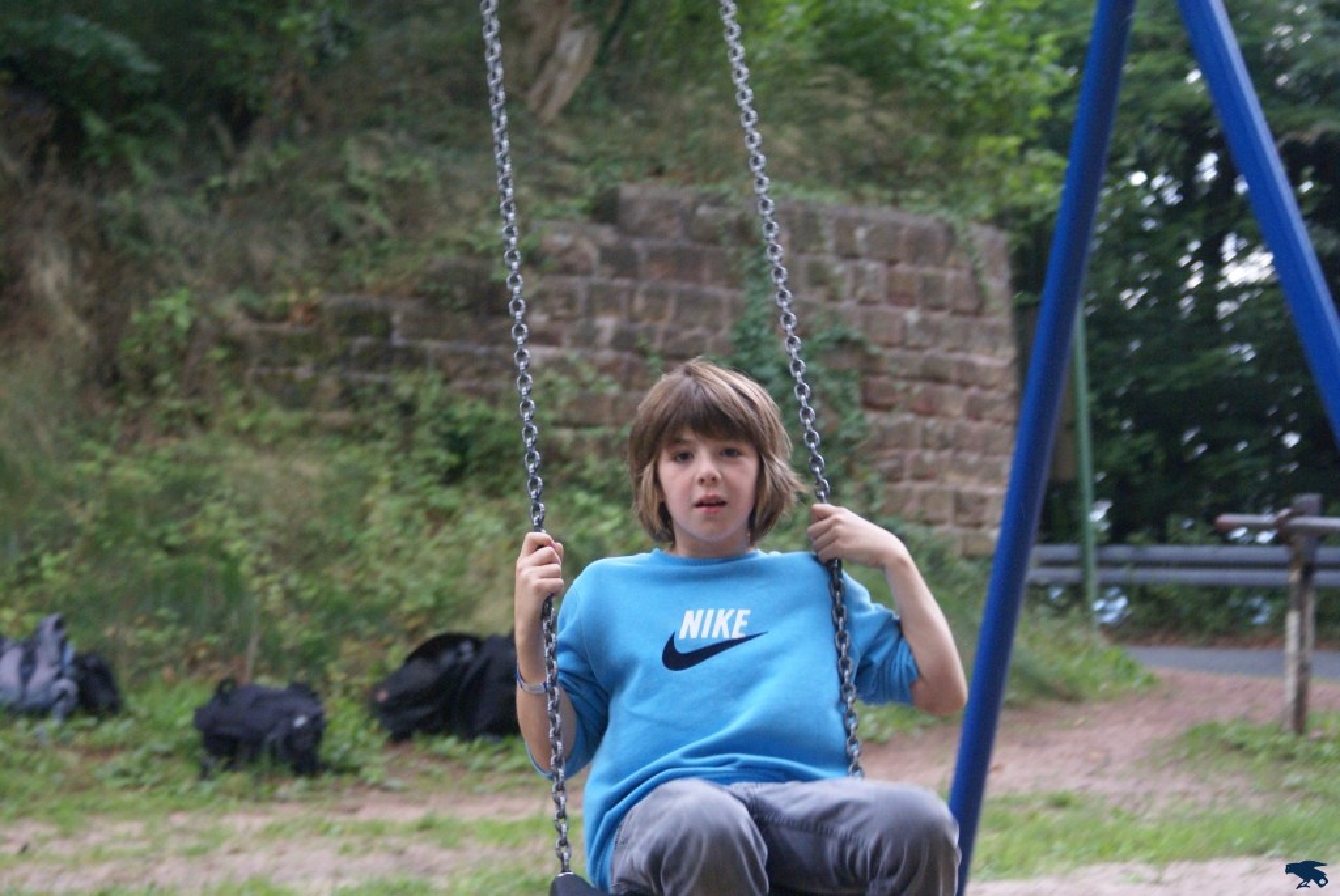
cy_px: 448
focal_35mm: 105
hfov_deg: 19.4
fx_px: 3912
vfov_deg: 13.1
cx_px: 670
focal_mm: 70
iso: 800
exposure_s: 1/125
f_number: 5.6
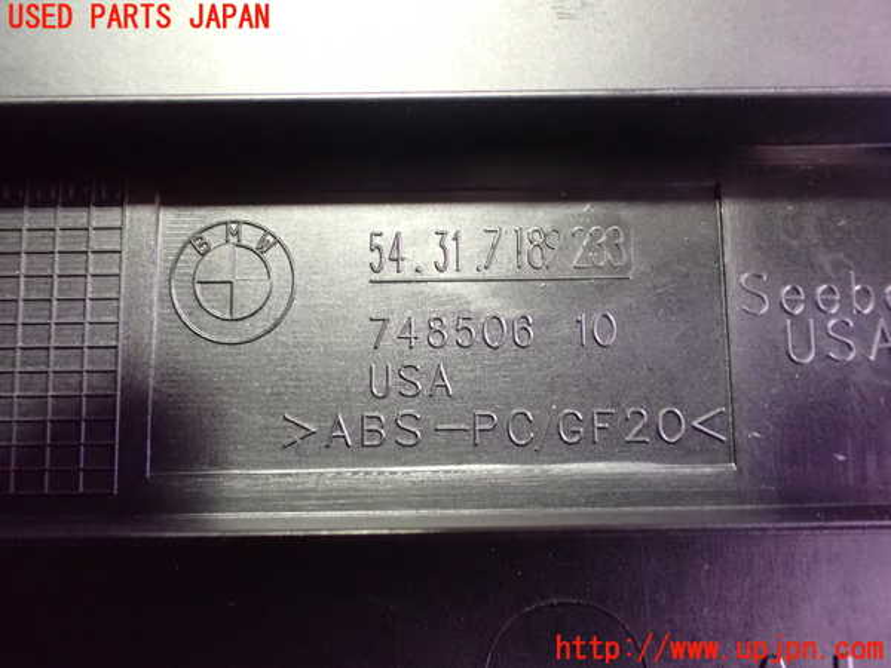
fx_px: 772
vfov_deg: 46.8
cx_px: 446
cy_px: 334
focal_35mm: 30
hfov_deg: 60.0
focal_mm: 5.4
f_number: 2.3
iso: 1600
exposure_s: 1/25
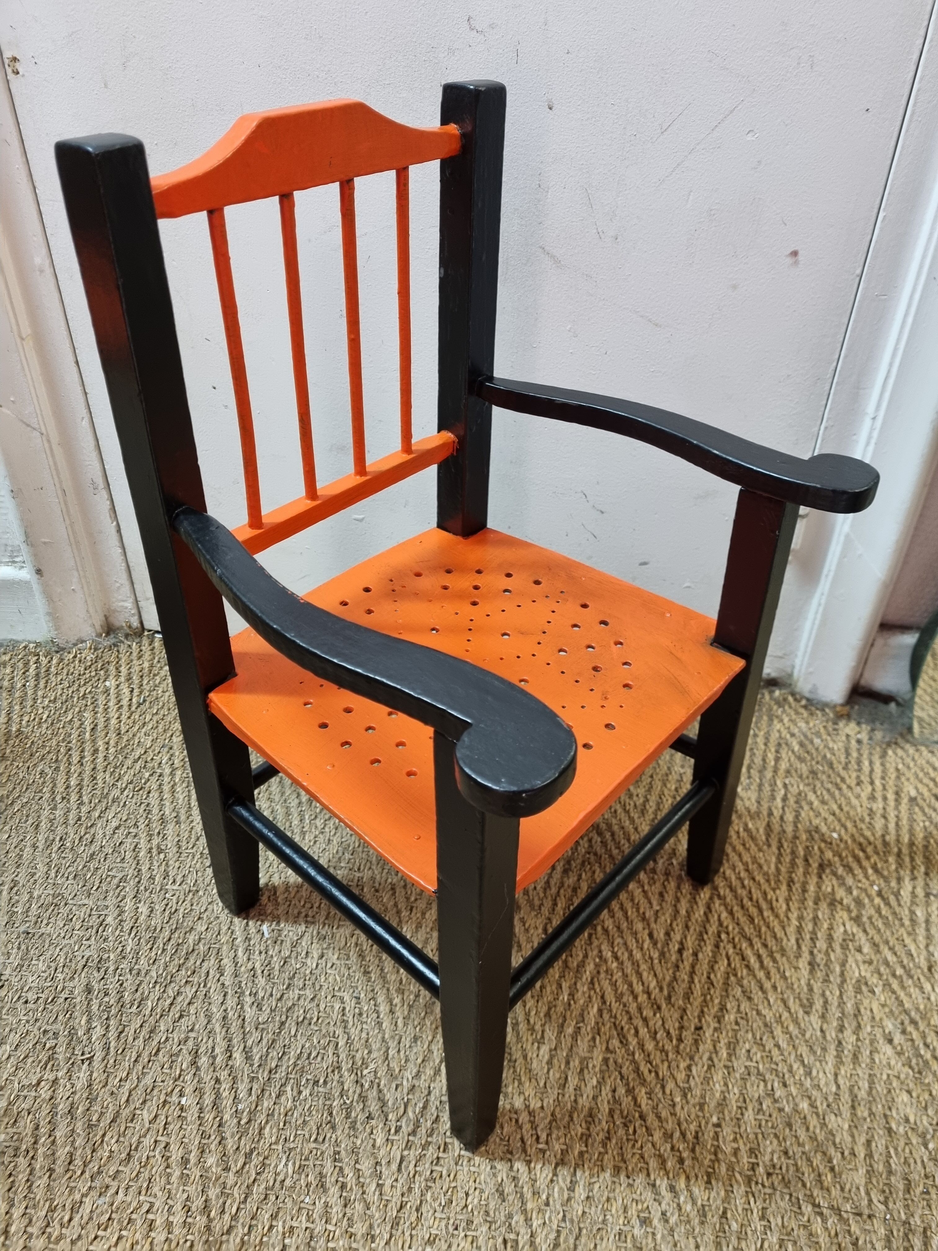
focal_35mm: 26
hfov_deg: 53.1
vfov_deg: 67.3
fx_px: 939
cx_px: 469
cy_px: 626
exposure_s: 1/50
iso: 320
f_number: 1.8
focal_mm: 5.4
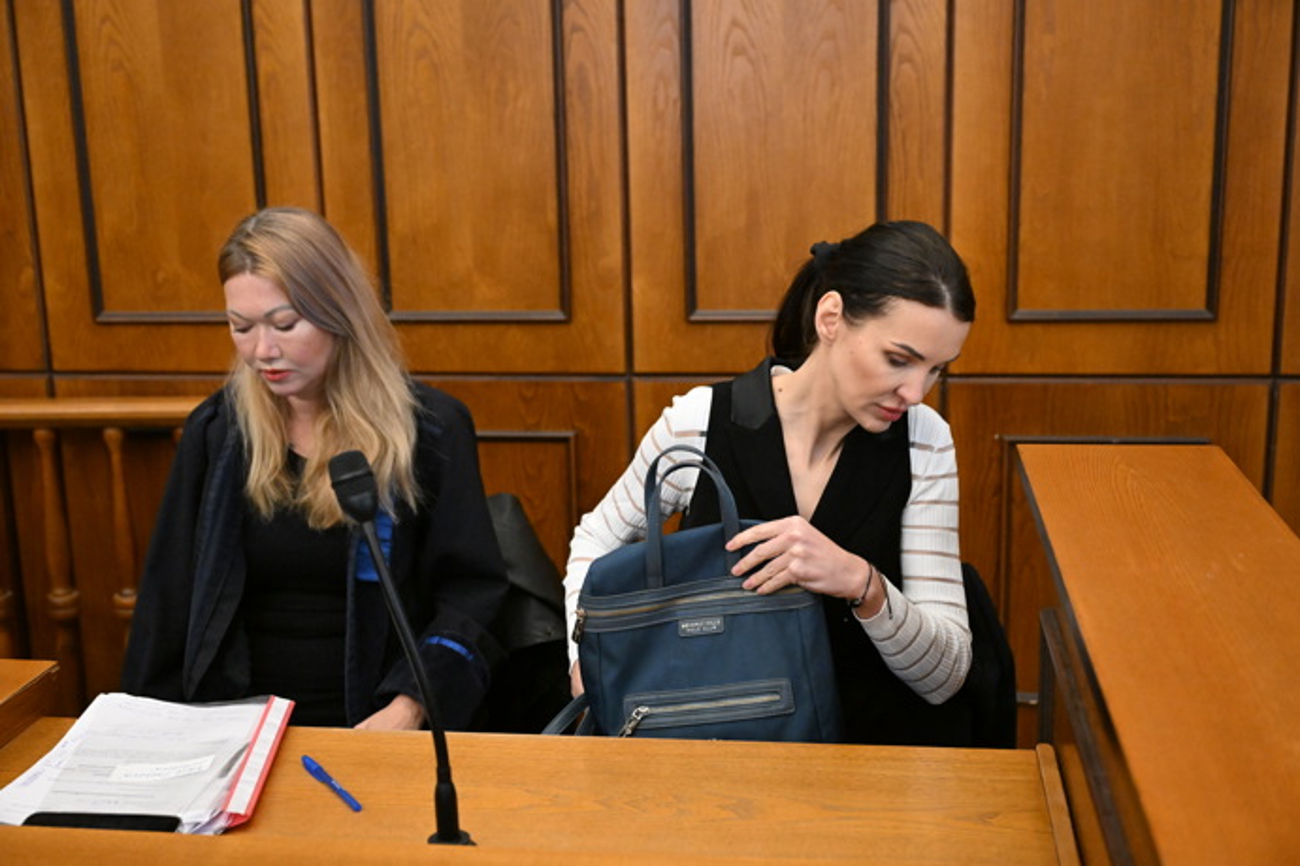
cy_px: 433
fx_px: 1553
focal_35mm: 43
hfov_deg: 45.4
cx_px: 650
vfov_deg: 31.2
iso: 10000
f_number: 3.5
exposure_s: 1/800
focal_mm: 43
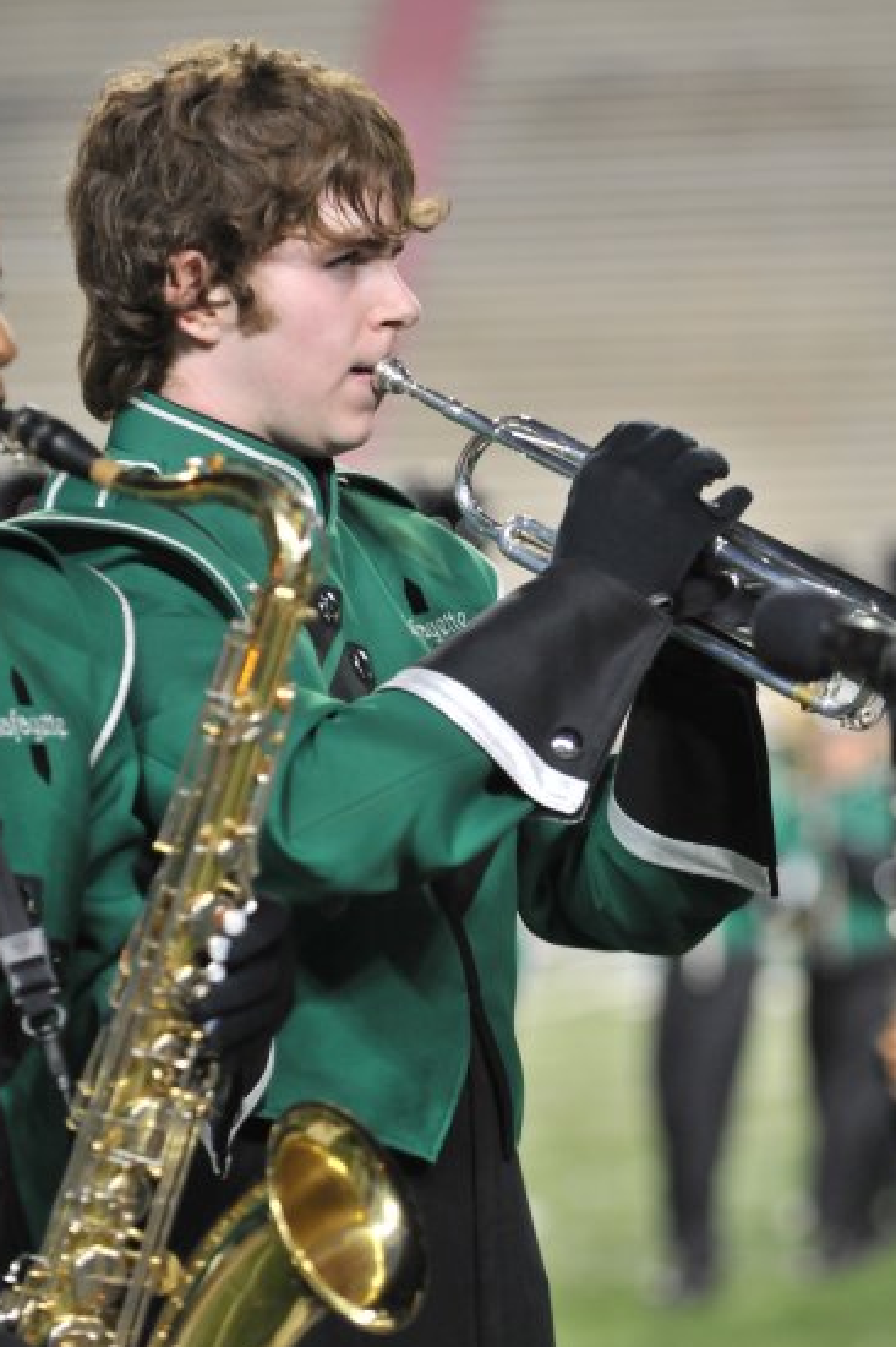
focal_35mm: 205
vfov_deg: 10.1
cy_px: 647
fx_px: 7645
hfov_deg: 6.7
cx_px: 476
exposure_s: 1/160
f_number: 2.8
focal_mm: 125
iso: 800
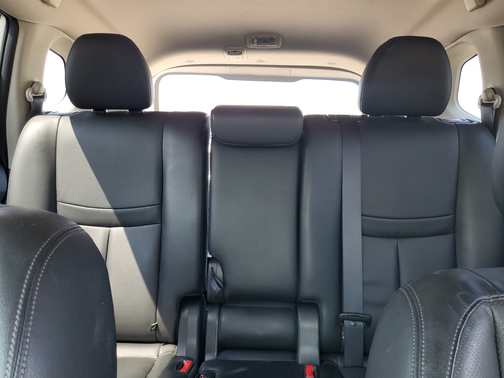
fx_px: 393
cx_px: 251
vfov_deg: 51.4
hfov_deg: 65.3
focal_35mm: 27
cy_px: 195
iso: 69
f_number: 1.5
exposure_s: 1/120
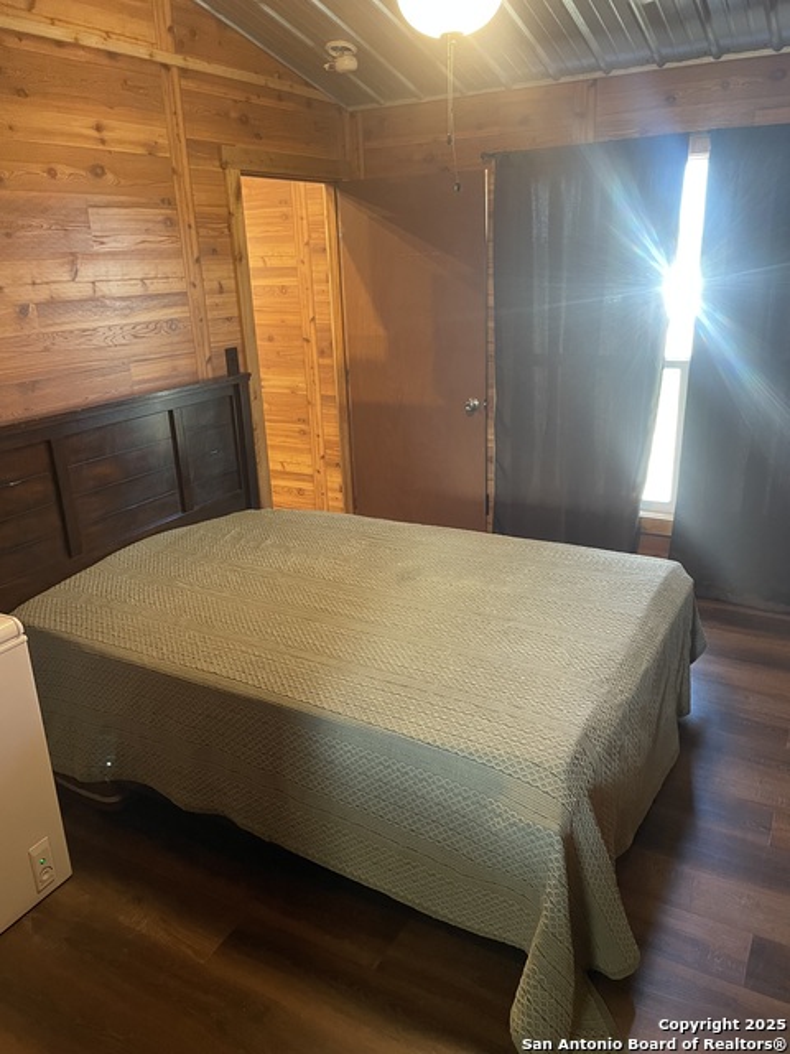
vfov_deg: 67.3
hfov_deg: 53.1
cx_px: 395
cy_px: 527
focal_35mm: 26
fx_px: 791
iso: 320
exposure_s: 1/40
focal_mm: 4.2
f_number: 1.6
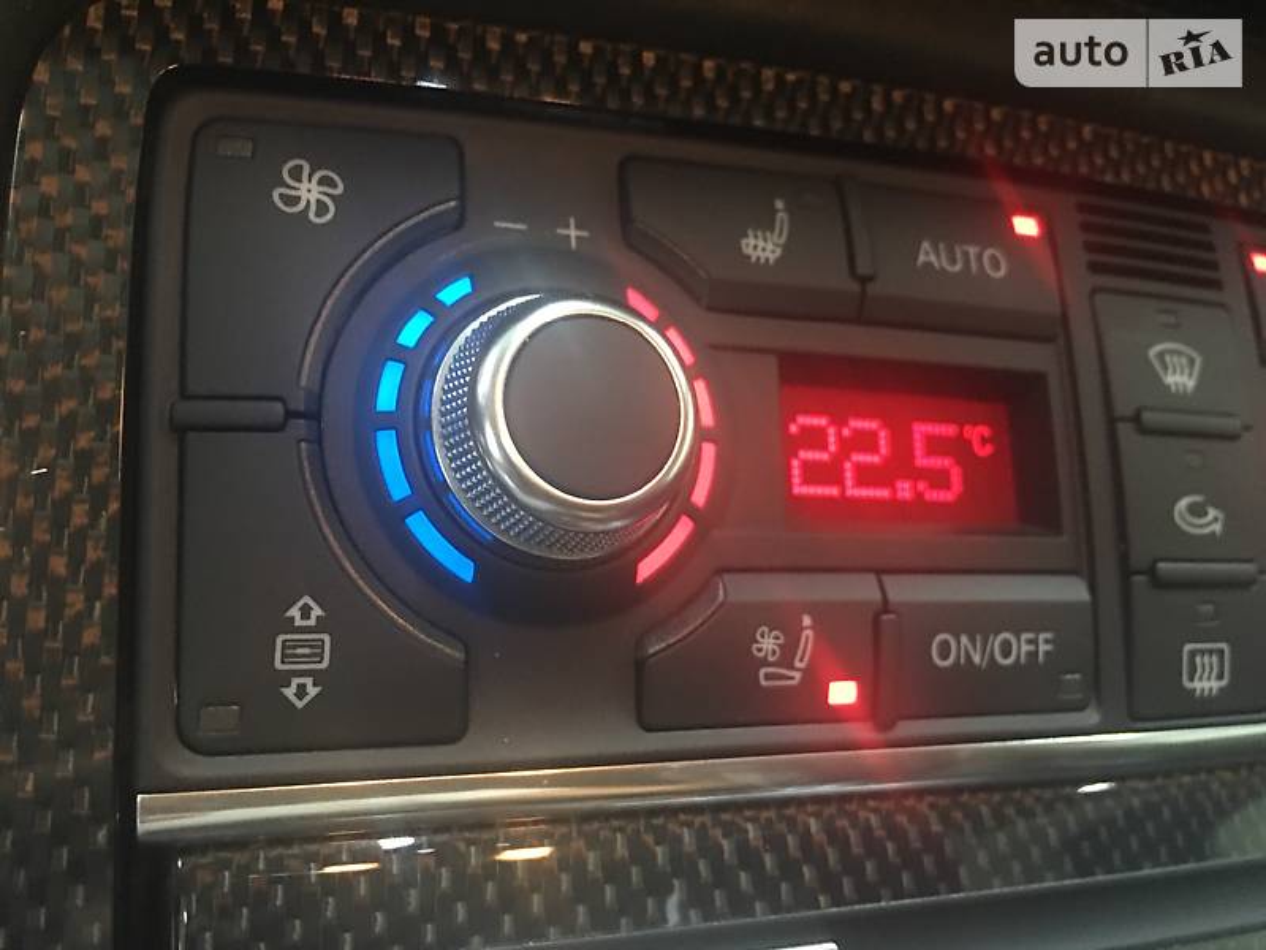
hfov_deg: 61.7
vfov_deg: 48.2
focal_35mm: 29
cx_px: 633
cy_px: 475
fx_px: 1061
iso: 100
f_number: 2.2
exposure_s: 1/4
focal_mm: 4.2
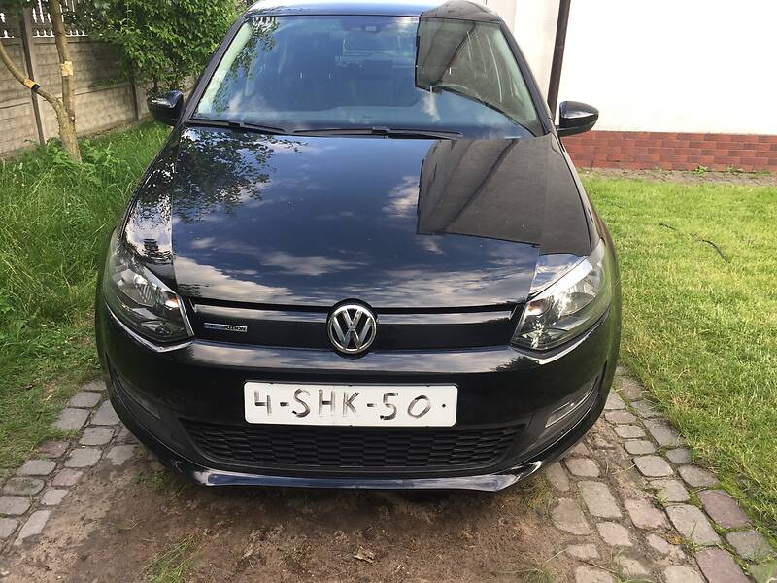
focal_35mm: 29
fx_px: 651
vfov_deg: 48.2
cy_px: 292
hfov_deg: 61.7
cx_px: 388
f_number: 2.2
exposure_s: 1/100
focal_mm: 4.2
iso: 40
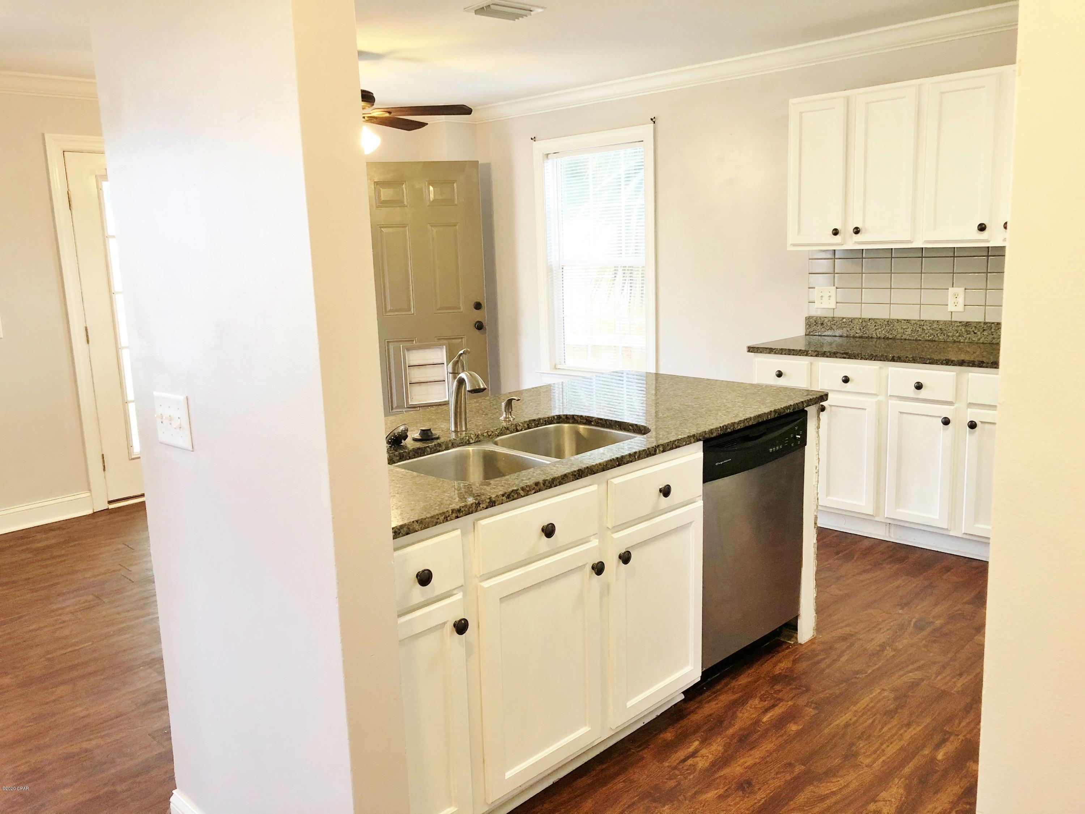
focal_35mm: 28
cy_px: 407
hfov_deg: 63.4
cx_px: 542
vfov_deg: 49.7
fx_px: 878
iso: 40
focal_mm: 3.99
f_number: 1.8
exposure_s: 1/15
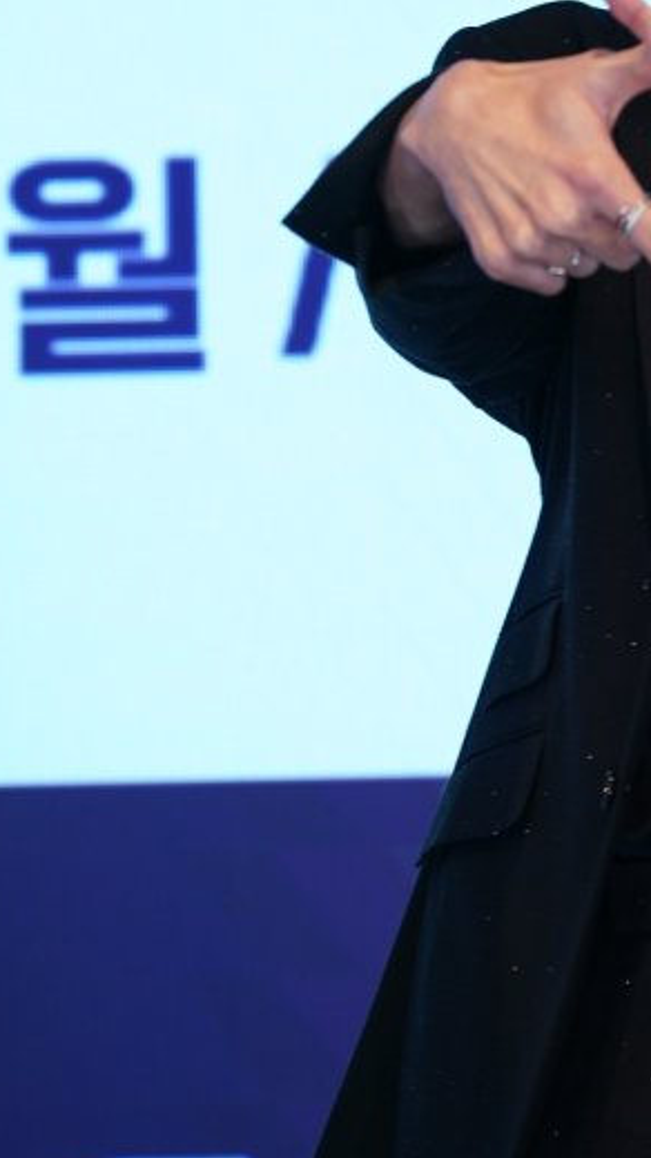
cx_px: 687
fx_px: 14851
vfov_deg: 4.5
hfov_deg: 2.5
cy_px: 123
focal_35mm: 484
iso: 500
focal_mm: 200
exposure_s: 1/125
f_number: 4
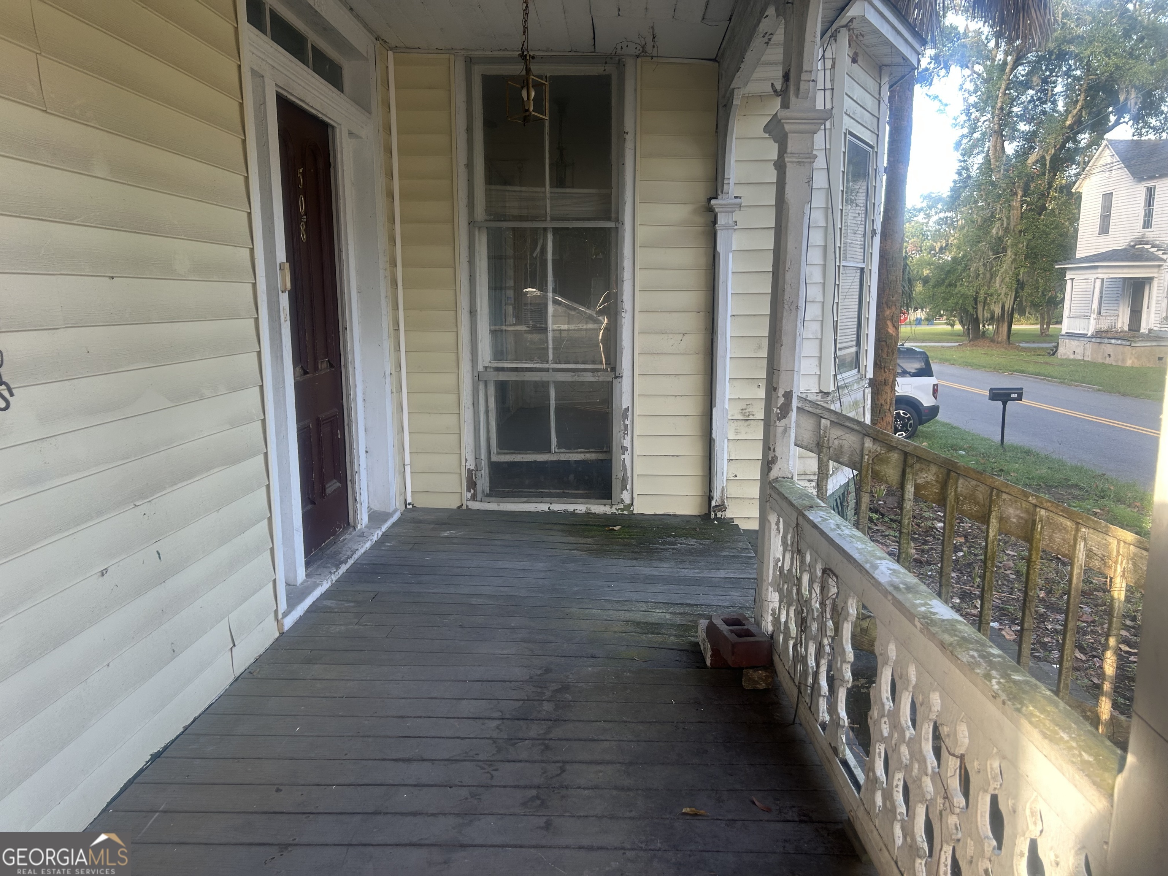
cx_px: 584
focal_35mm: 26
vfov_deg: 53.1
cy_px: 438
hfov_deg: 67.3
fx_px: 877
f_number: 1.5
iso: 40
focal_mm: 5.7
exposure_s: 1/121
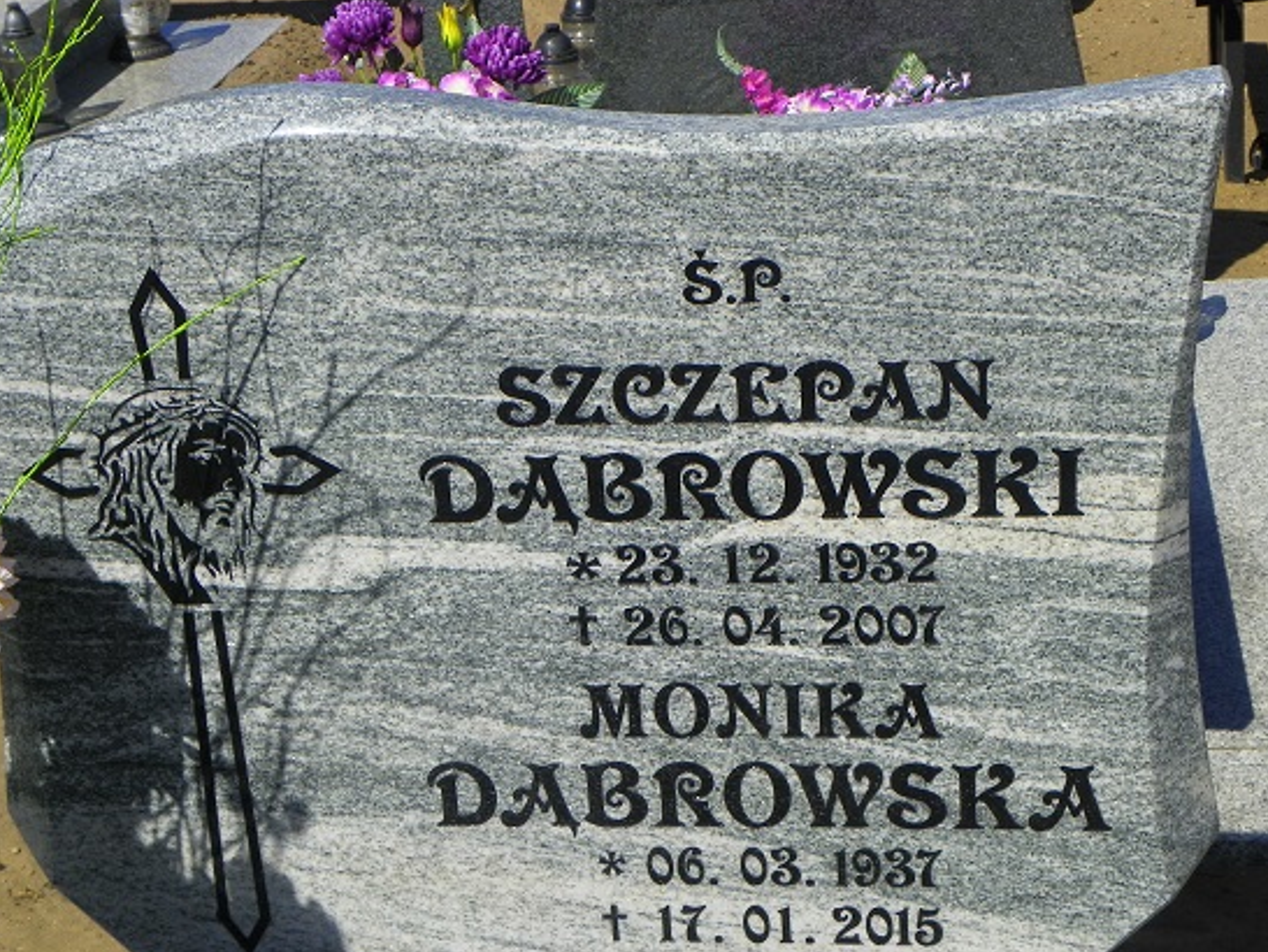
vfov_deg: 19.6
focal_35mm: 75
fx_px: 2748
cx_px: 690
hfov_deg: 26.0
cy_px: 525
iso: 64
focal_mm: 11.4
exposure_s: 1/500
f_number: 5
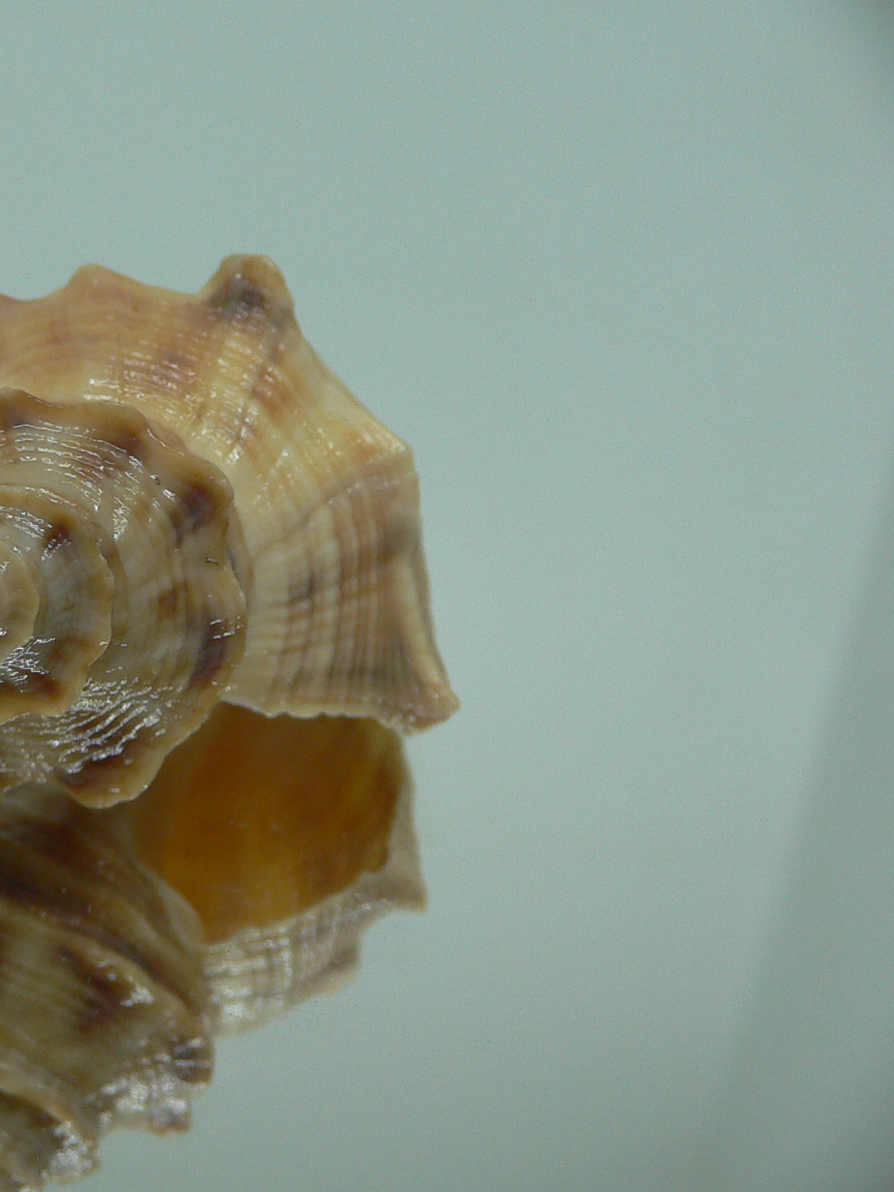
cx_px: 105
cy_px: 593
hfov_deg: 29.7
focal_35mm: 47
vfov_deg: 40.4
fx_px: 1618
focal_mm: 4.6
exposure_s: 1/60
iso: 100
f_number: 2.8
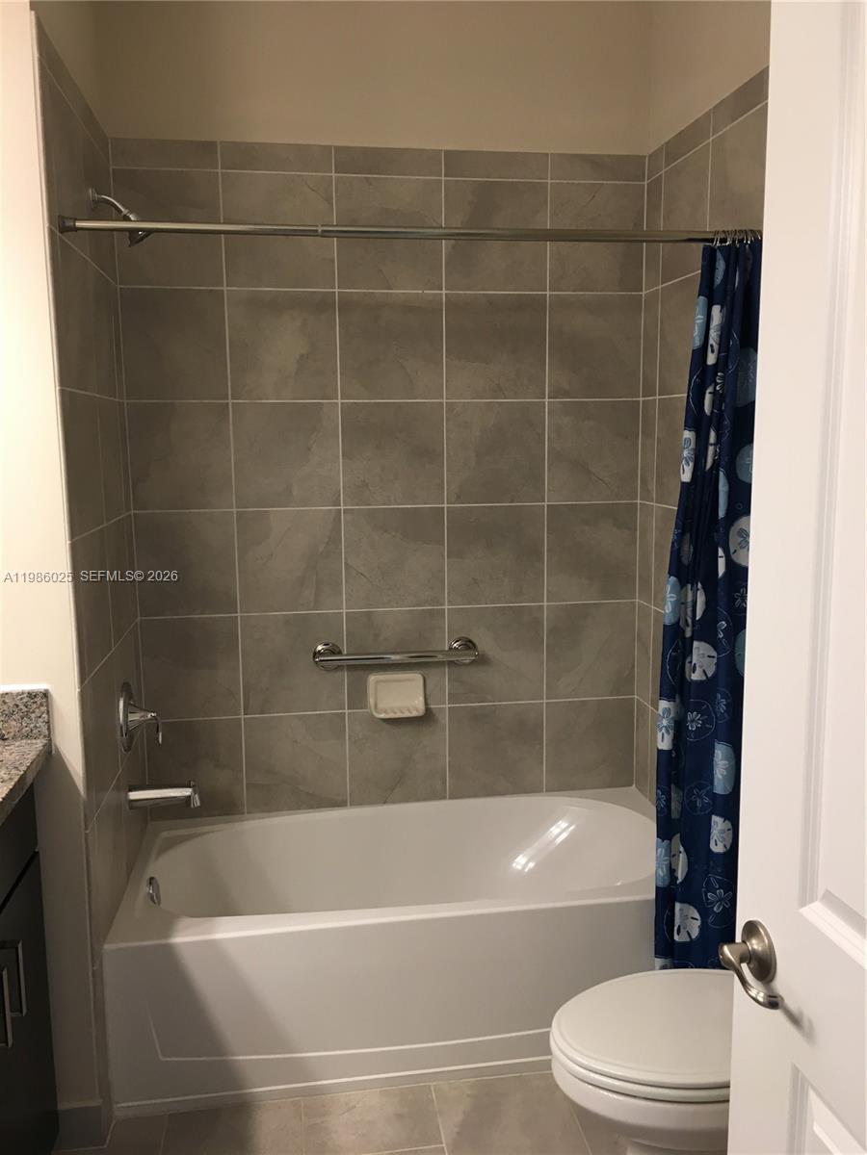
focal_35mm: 29
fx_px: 968
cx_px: 434
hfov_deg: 48.2
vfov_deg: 61.7
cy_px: 578
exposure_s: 1/30
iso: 64
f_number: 2.2
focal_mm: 4.15
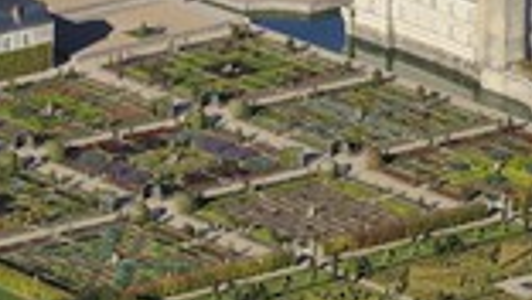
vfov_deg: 3.3
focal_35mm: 368
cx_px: 332
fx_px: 5195
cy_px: 14
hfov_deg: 5.9
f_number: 10
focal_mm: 130
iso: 400
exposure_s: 1/1000
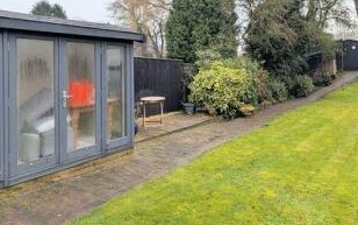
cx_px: 216
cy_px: 65
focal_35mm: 24
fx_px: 234
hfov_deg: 73.9
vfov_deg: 49.7
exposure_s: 1/901
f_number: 1.7
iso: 44
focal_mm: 2.02
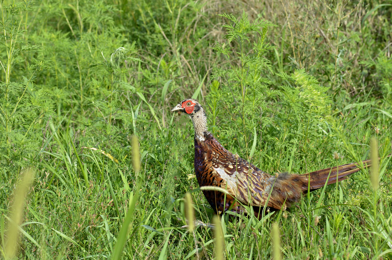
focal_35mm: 158
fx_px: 1711
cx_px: 196
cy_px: 130
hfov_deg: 13.1
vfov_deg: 8.7
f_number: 8
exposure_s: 1/250
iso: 160
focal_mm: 105
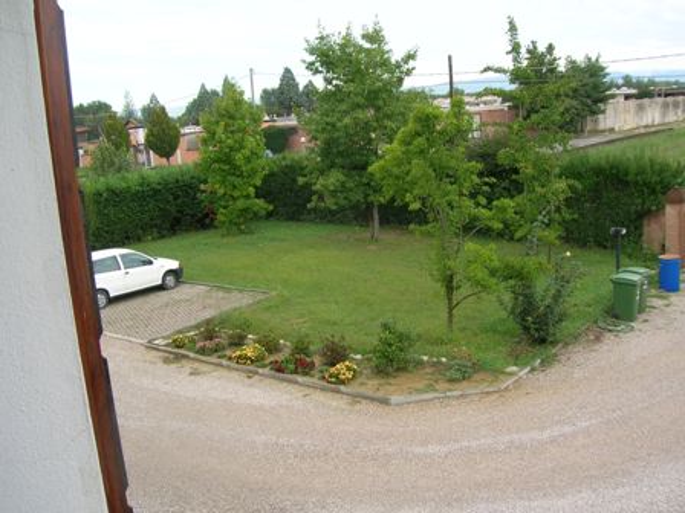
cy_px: 256
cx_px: 342
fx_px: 673
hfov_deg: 54.0
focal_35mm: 34
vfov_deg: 41.8
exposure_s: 1/92.4
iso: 50
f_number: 4.9
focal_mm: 5.7
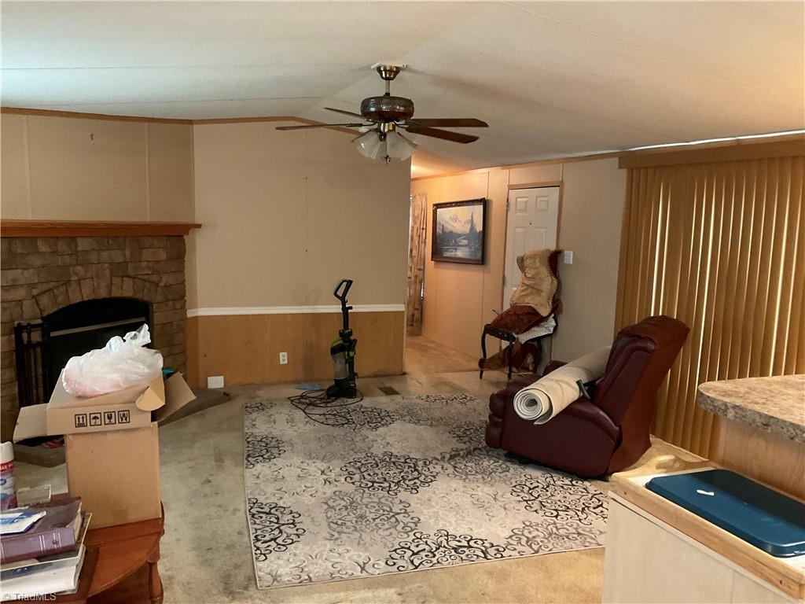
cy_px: 302
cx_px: 402
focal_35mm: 29
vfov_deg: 48.2
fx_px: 674
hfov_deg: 61.7
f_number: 1.8
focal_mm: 3
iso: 400
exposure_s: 1/30
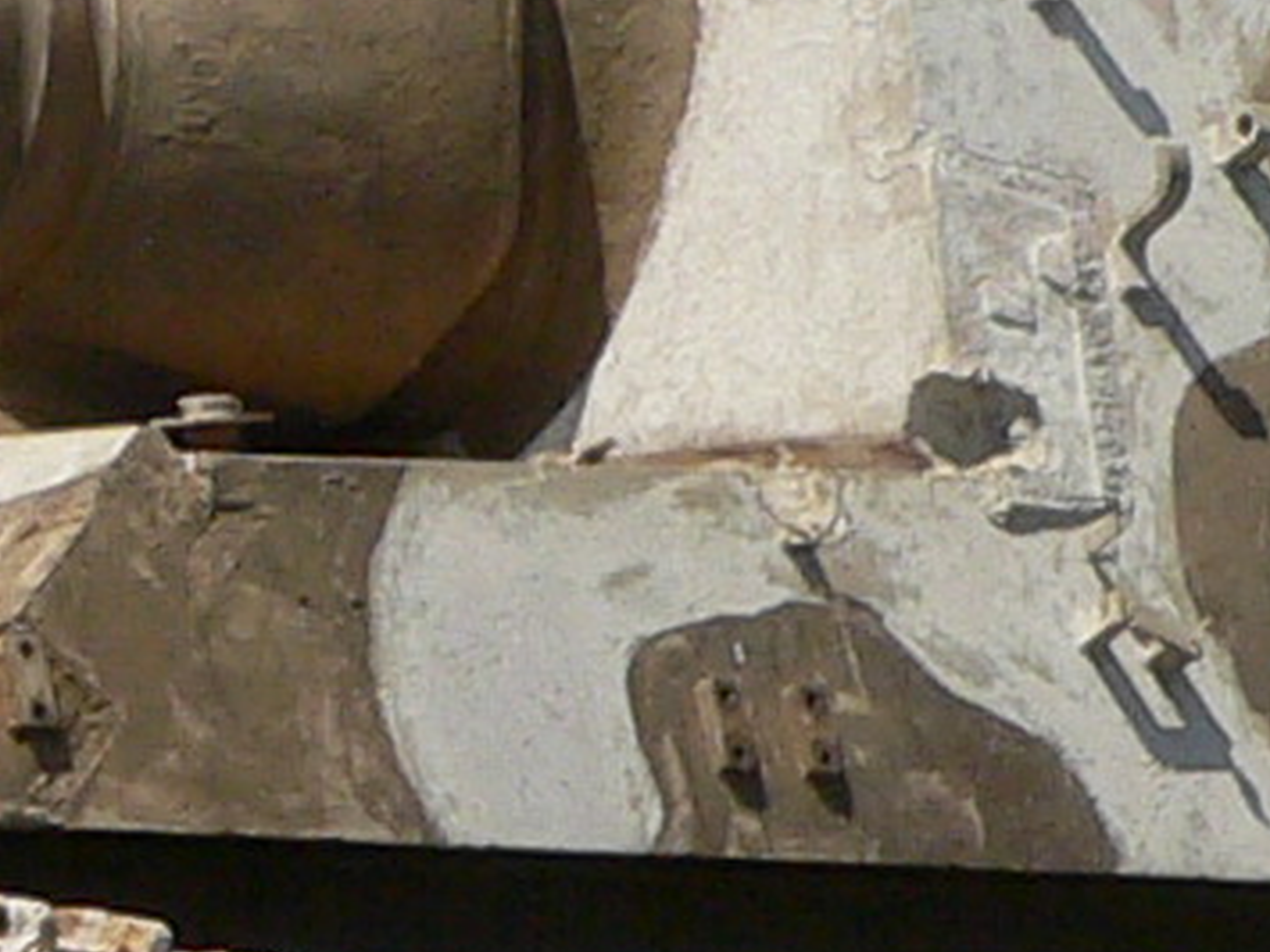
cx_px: 111
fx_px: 7298
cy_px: 301
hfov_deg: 9.9
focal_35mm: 199
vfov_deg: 7.5
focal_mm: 4.6
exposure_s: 1/640
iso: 100
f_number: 5.6
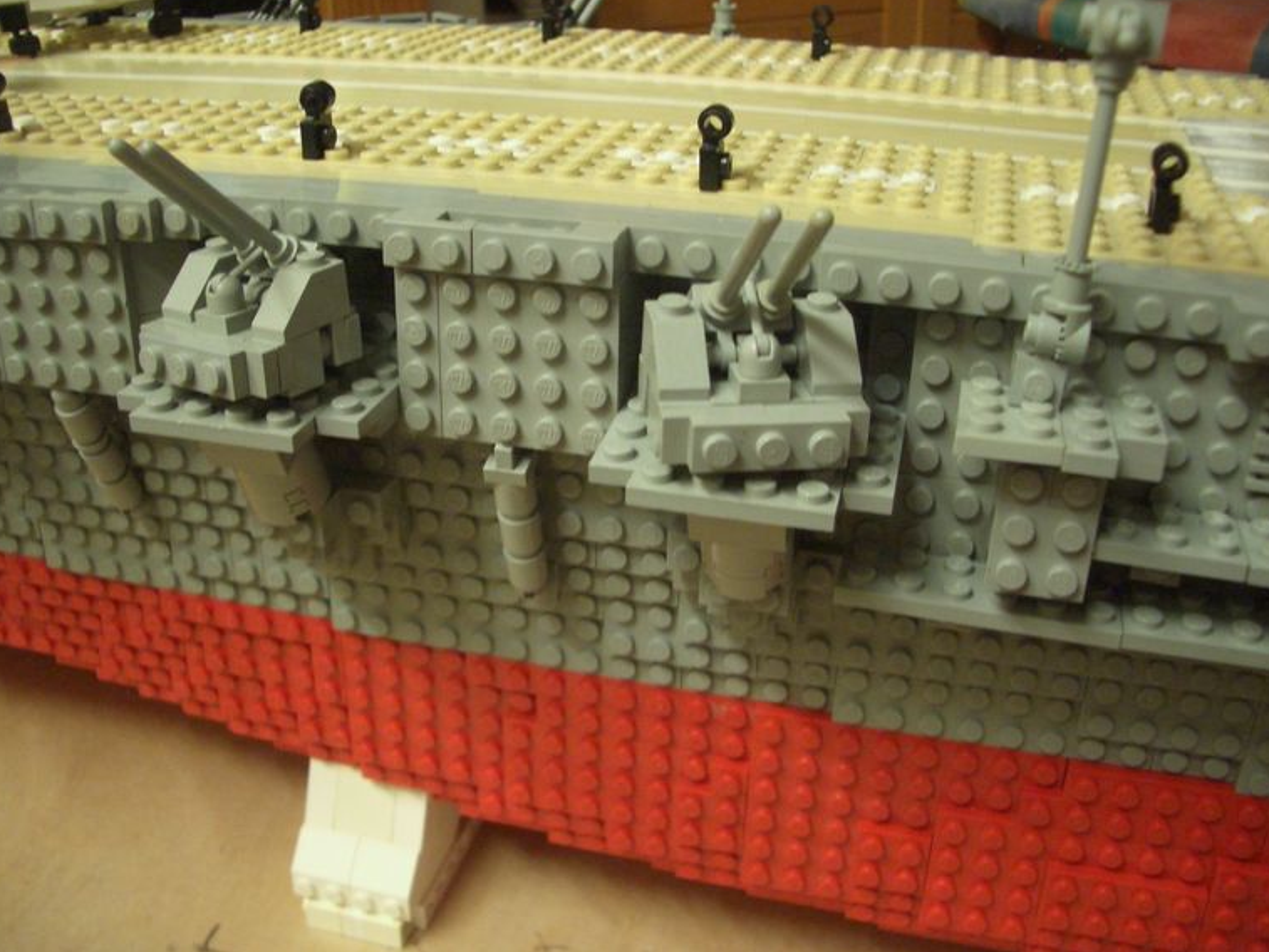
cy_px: 454
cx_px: 609
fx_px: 1357
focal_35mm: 37
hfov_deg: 50.1
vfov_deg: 38.7
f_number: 2.6
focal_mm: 5.8
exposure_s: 1/20
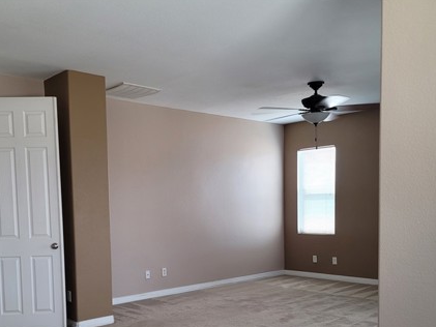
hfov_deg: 48.7
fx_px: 479
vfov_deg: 36.9
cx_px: 180
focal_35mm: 38
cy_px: 242
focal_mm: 7
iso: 160
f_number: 1.8
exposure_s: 1/120
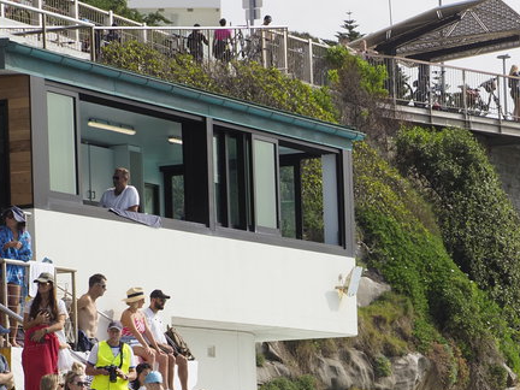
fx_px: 2779
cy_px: 384
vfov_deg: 8.0
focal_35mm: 185
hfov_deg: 10.7
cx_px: 324
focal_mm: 40
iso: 200
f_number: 8
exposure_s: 1/400
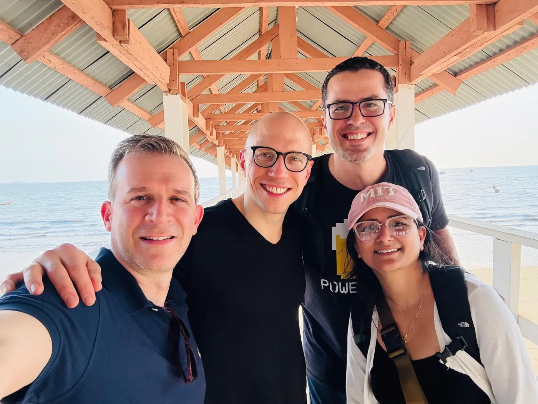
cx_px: 269
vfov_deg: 58.9
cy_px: 202
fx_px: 357
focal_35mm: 23
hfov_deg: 73.9
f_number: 1.9
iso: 64
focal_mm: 2.69
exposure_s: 1/227
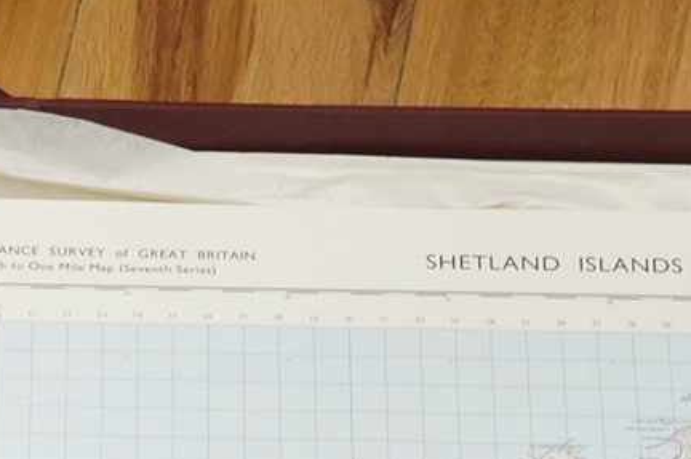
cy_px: 1225
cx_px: -149
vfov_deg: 6.6
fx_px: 3739
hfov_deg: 10.4
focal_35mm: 195
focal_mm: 28
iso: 2500
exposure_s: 1/80
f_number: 9
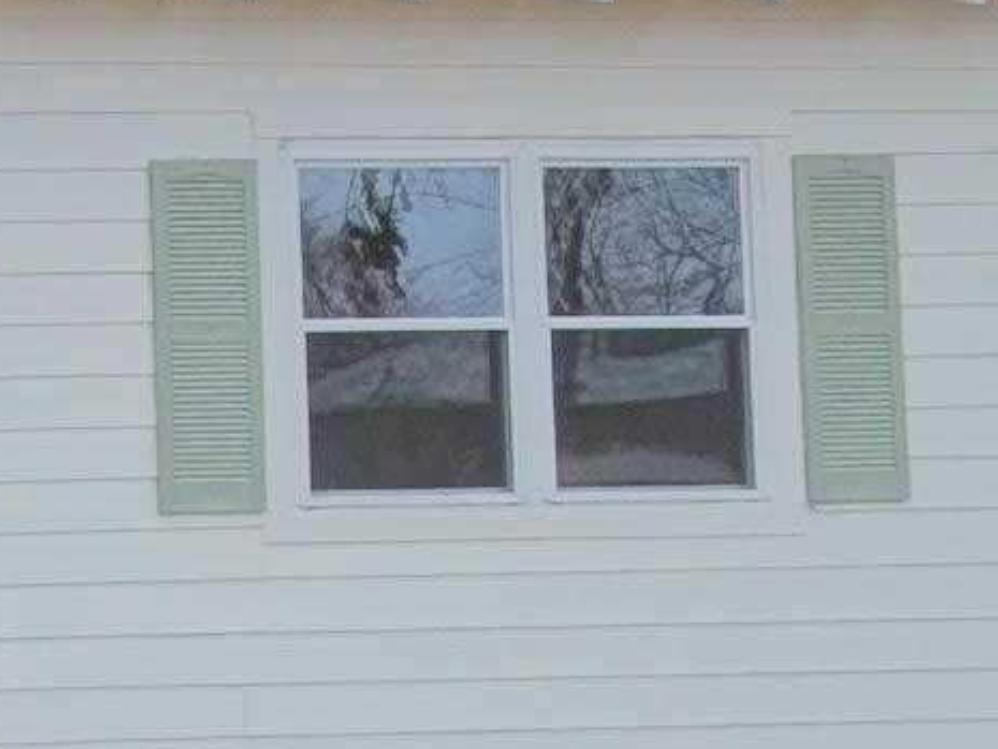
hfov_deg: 19.3
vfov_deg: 19.1
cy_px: 416
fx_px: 2221
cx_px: -788
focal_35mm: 77
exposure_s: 1/729
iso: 50
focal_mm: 1.83
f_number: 2.2
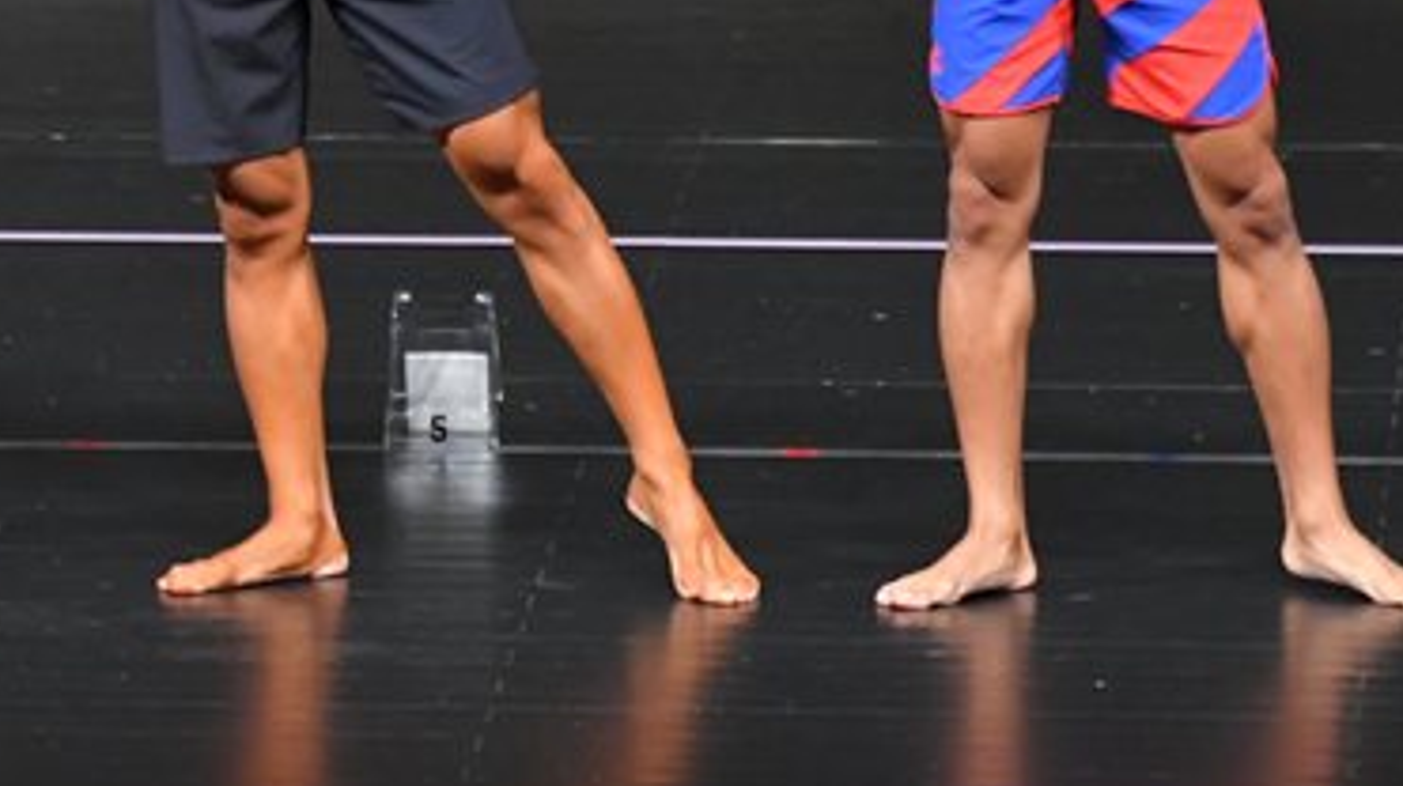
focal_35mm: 624
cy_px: -117
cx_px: 255
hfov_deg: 3.5
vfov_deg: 1.9
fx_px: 23196
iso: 4000
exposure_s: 1/400
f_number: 5.6
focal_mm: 190
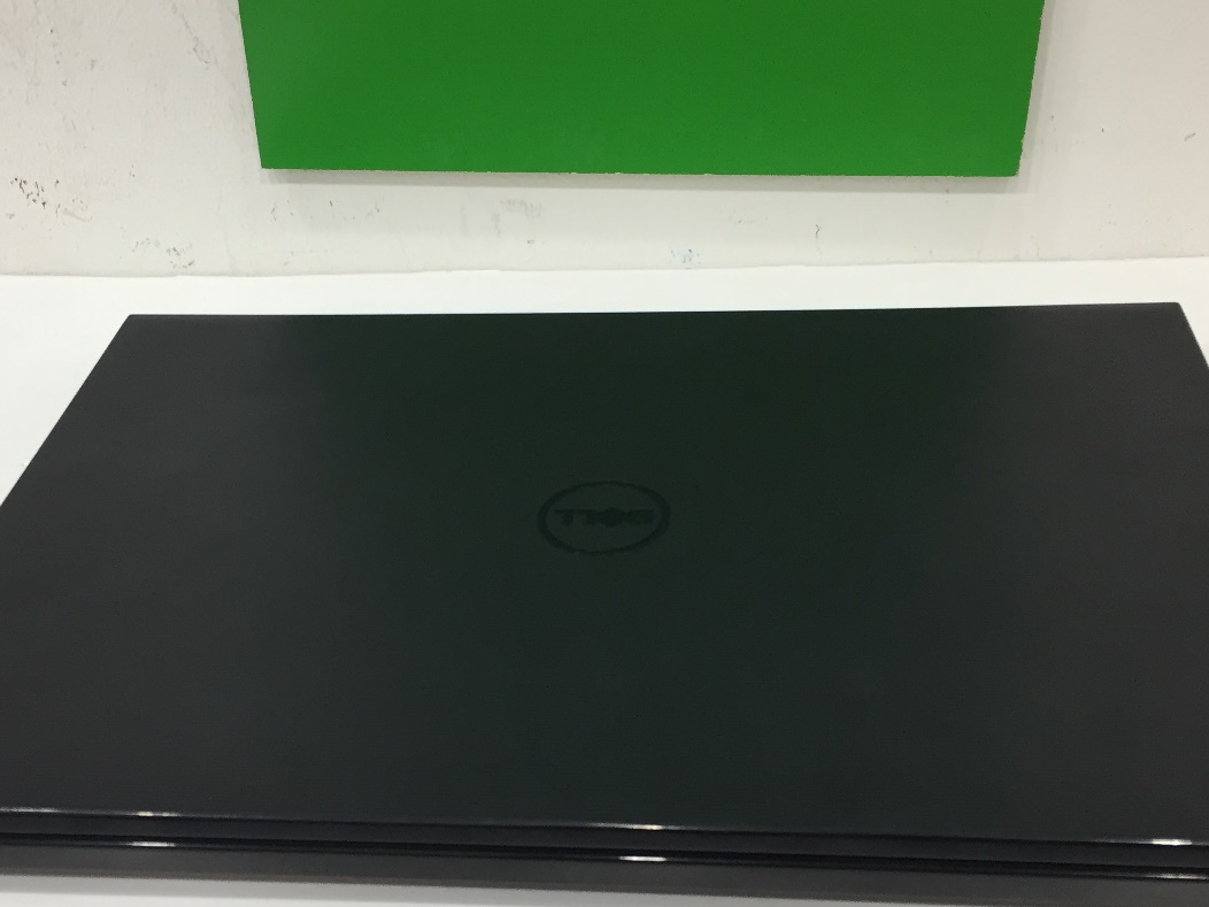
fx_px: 1572
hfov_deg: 42.0
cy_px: 558
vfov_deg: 32.1
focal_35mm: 45
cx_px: 552
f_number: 2.2
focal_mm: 4.15
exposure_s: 1/33
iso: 80
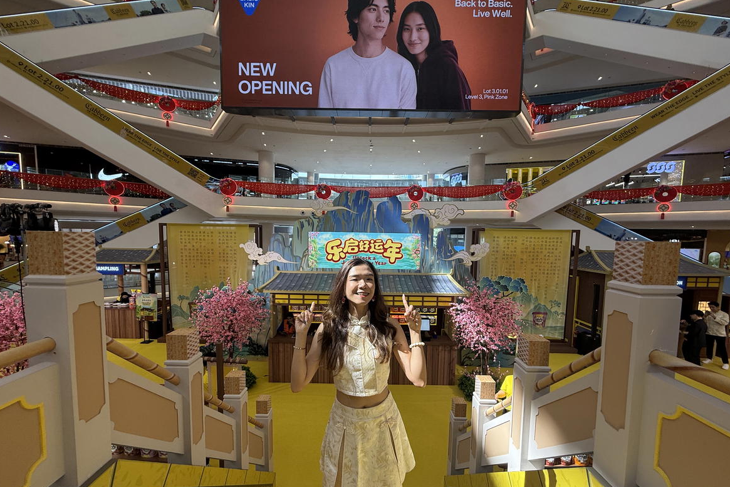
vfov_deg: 77.2
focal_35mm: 15
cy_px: 261
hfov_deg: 100.4
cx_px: 367
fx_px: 304
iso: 64
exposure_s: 1/131
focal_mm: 2.22
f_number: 2.2
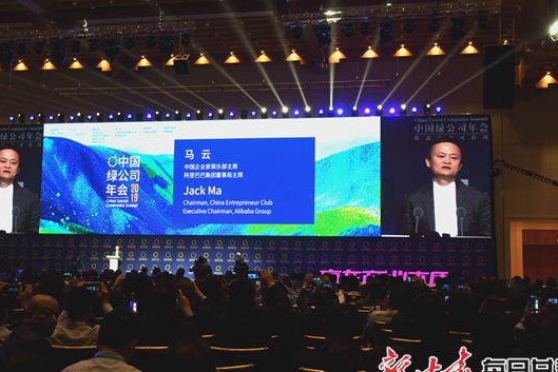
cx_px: 265
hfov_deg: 39.8
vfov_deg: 27.2
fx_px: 770
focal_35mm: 50
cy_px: 183
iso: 1000
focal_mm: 25
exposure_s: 1/200
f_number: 7.1
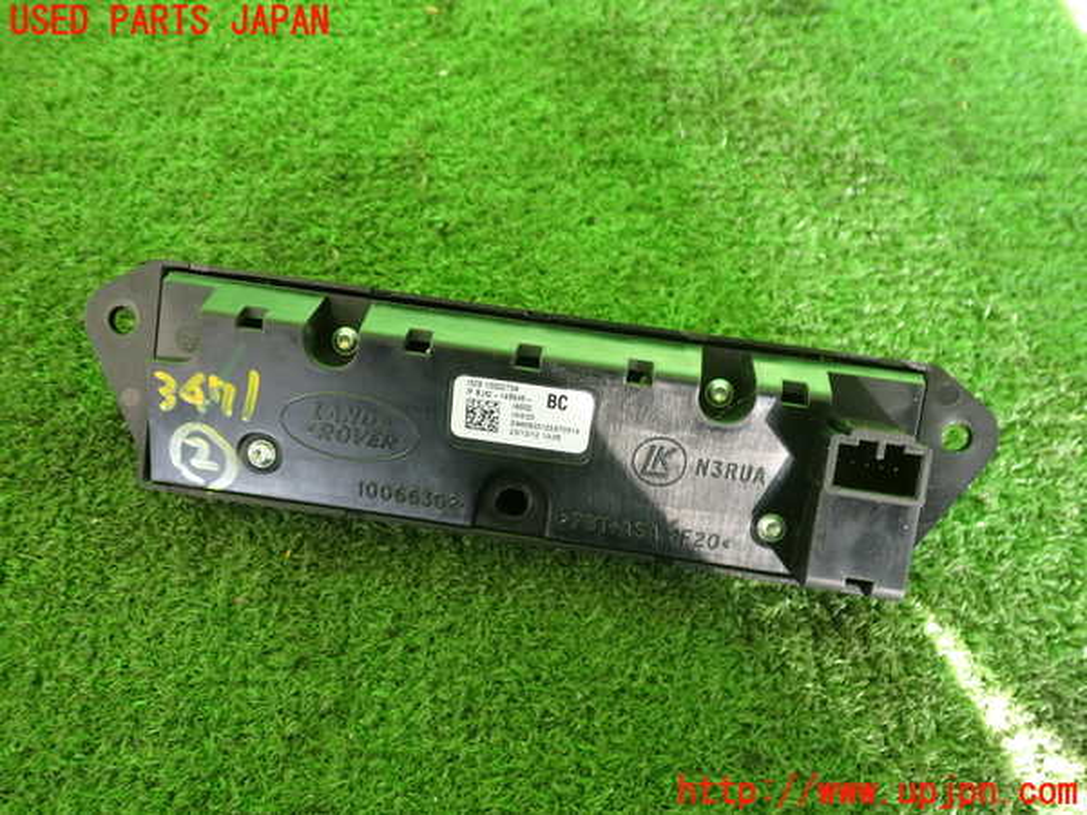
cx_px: 544
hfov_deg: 60.0
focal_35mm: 30
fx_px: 942
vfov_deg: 46.8
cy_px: 408
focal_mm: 5.4
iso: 160
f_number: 2.3
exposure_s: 1/60
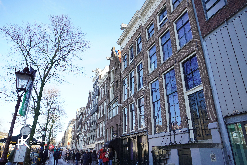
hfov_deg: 73.7
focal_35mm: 24
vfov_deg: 53.1
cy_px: 82
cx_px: 124
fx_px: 165
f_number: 5.6
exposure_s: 1/500
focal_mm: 16
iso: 640
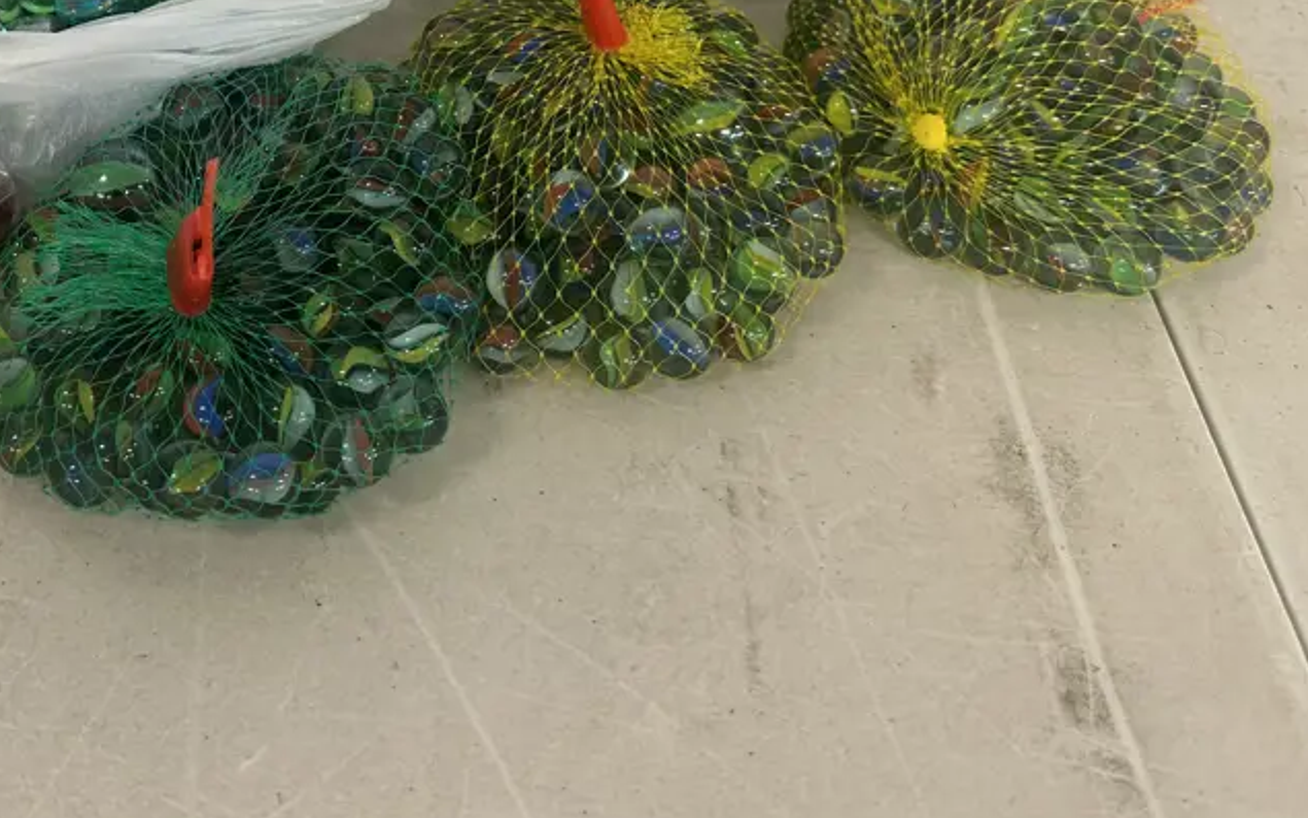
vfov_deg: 29.7
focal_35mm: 41
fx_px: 1462
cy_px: 58
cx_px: 373
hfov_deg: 46.9
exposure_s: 1/50
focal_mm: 6.86
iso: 125
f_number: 1.78
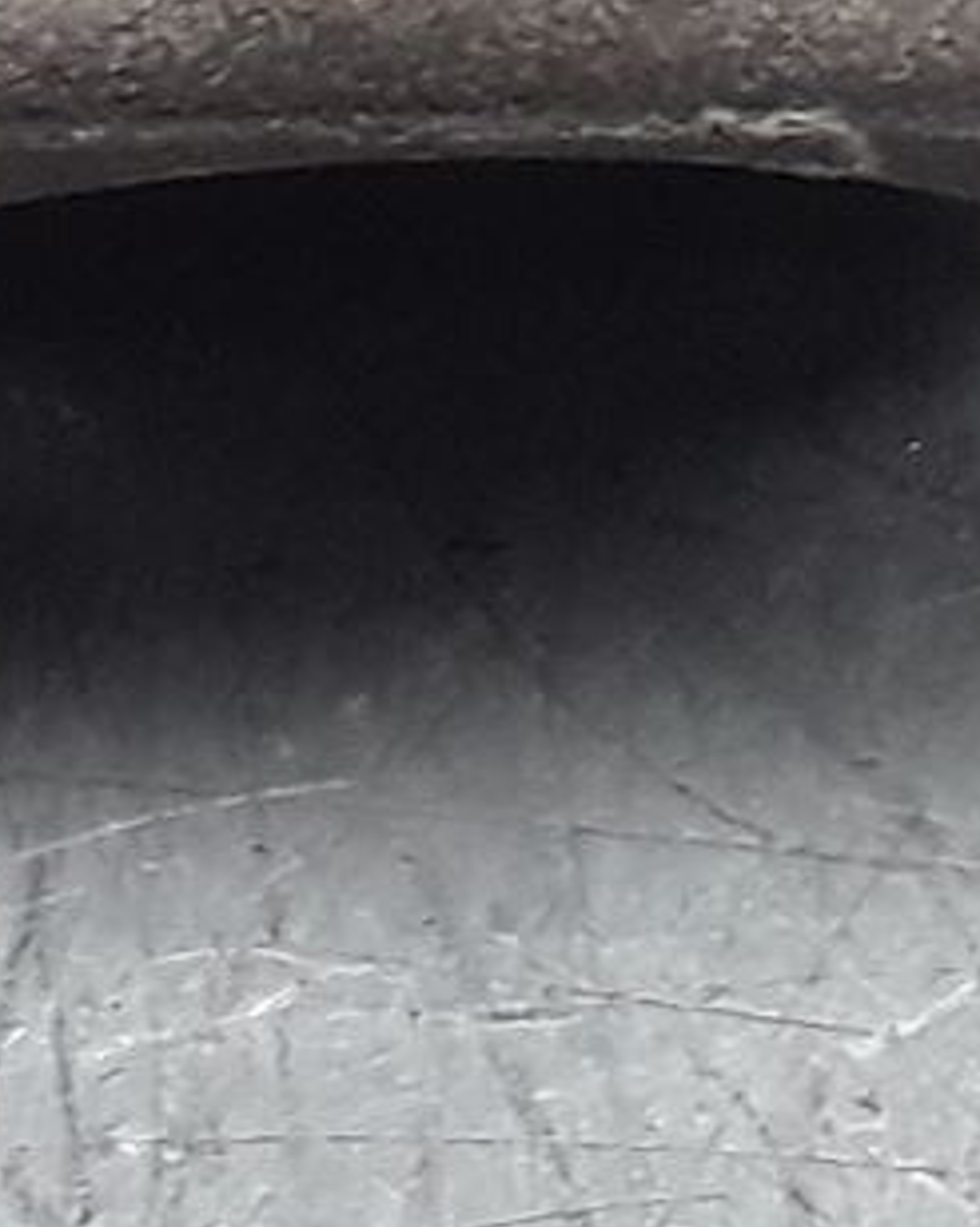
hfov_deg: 8.5
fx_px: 6605
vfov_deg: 9.6
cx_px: 72
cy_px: -1601
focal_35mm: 182
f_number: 1.9
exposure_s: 1/50
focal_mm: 2.91
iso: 50
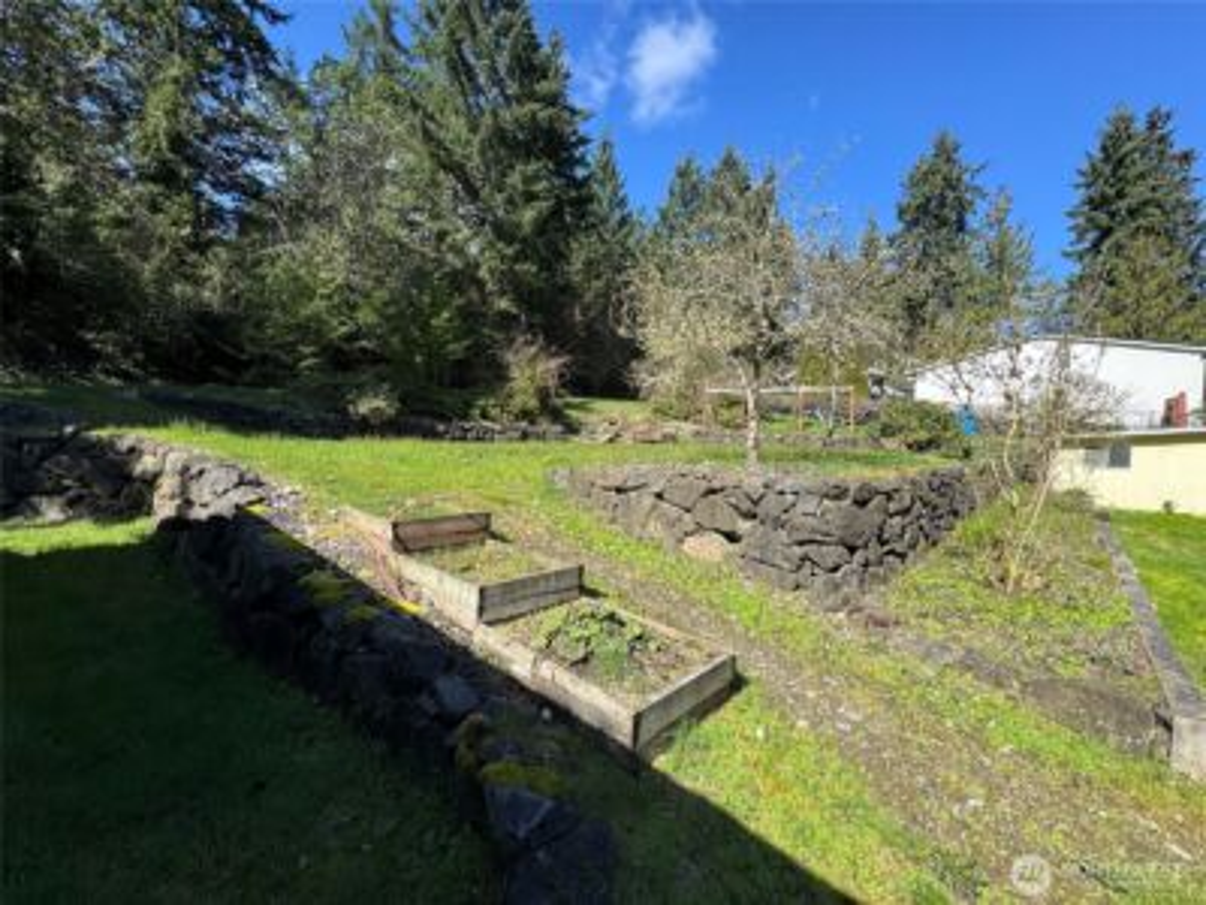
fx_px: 488
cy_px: 452
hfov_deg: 102.1
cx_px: 603
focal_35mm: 14
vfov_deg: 85.7
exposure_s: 1/756
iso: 40
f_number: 2.2
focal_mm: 2.22
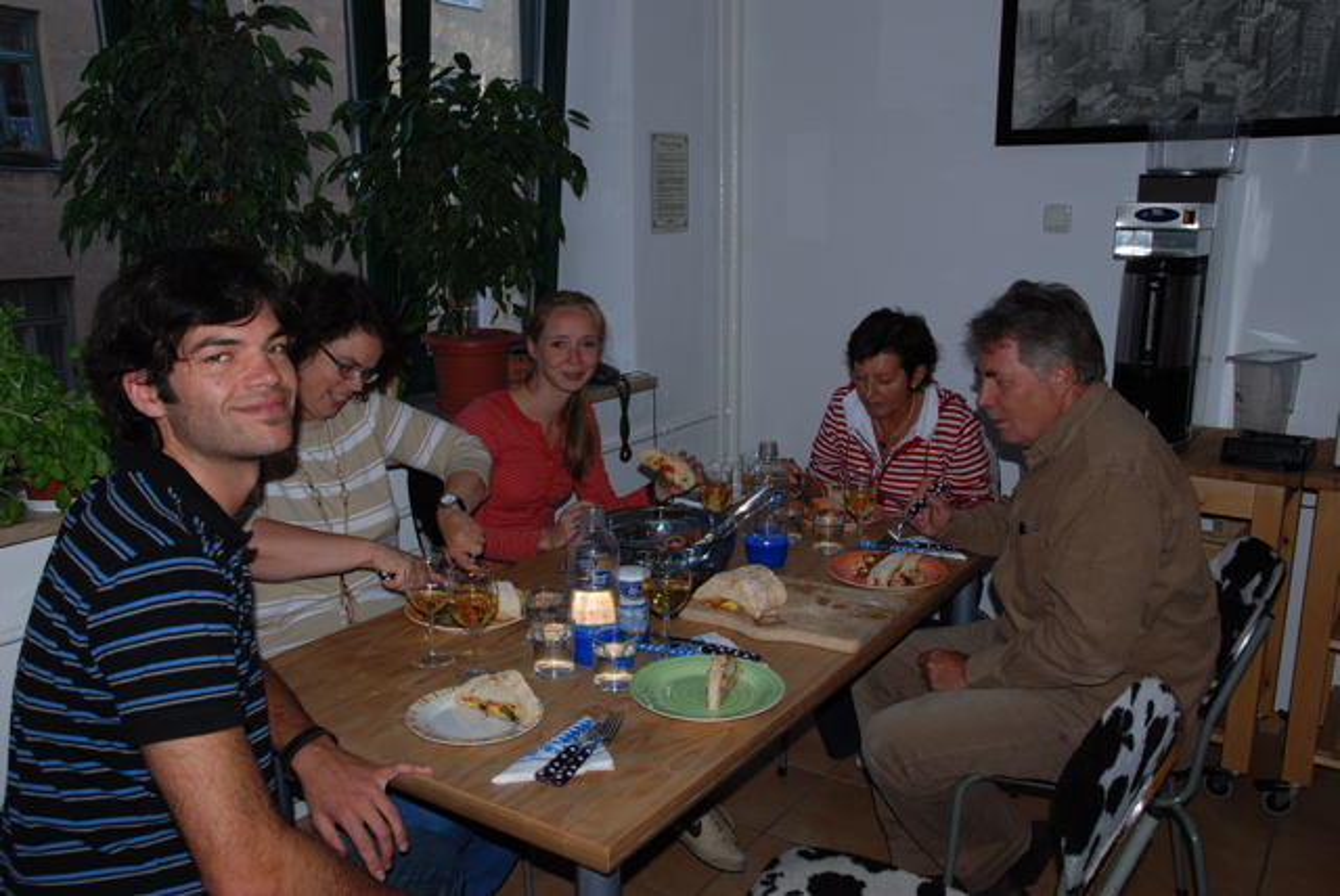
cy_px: 448
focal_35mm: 30
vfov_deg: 43.7
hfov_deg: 61.9
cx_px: 670
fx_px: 1118
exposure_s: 1/60
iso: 100
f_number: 8
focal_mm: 20
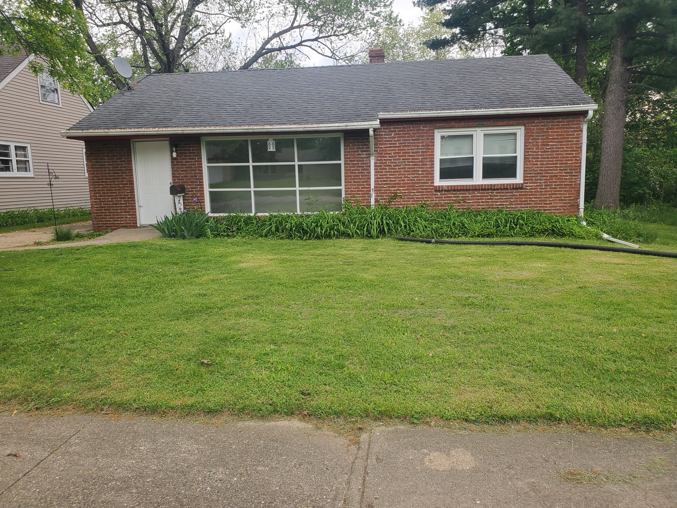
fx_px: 508
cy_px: 254
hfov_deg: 67.3
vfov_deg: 53.1
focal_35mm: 26
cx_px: 338
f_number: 2.4
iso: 50
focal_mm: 4.3
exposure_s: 1/229
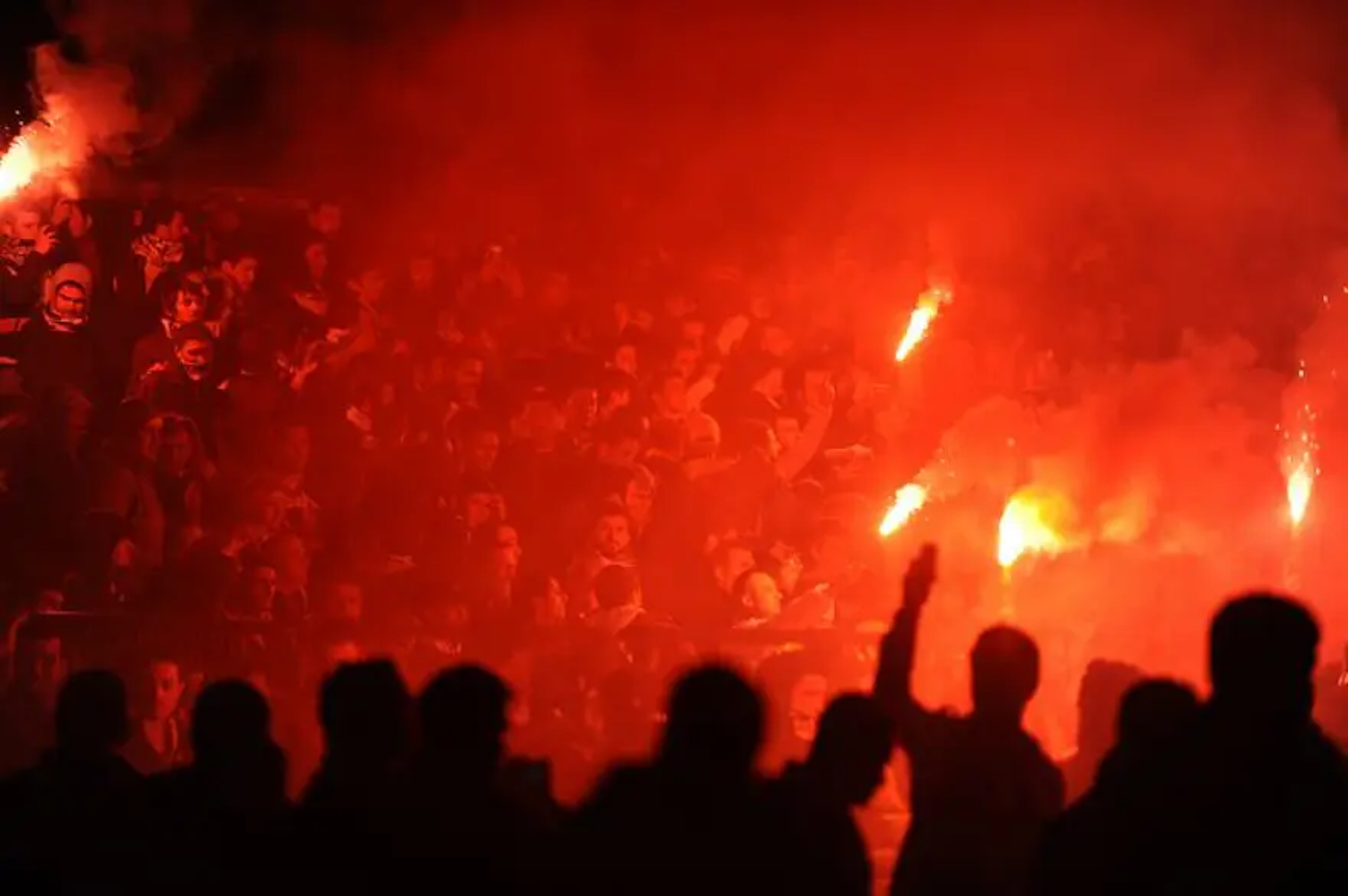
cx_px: 674
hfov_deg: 10.3
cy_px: 448
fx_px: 7482
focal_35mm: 200
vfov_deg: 6.9
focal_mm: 200
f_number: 2.8
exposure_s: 1/8000
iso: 2000
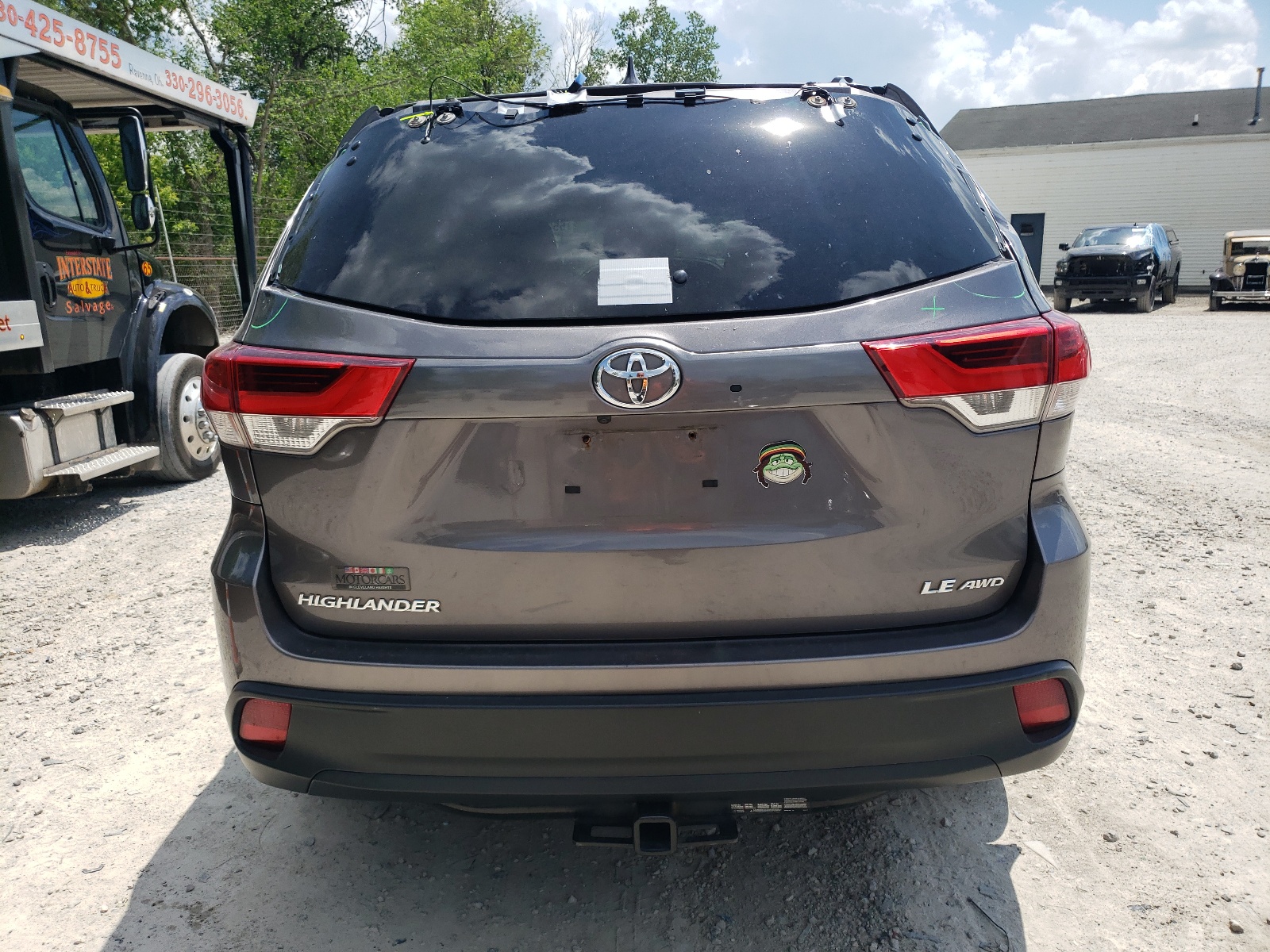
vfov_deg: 53.1
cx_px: 635
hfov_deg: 67.3
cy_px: 476
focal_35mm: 26
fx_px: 954
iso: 50
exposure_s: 1/3333
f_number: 1.5
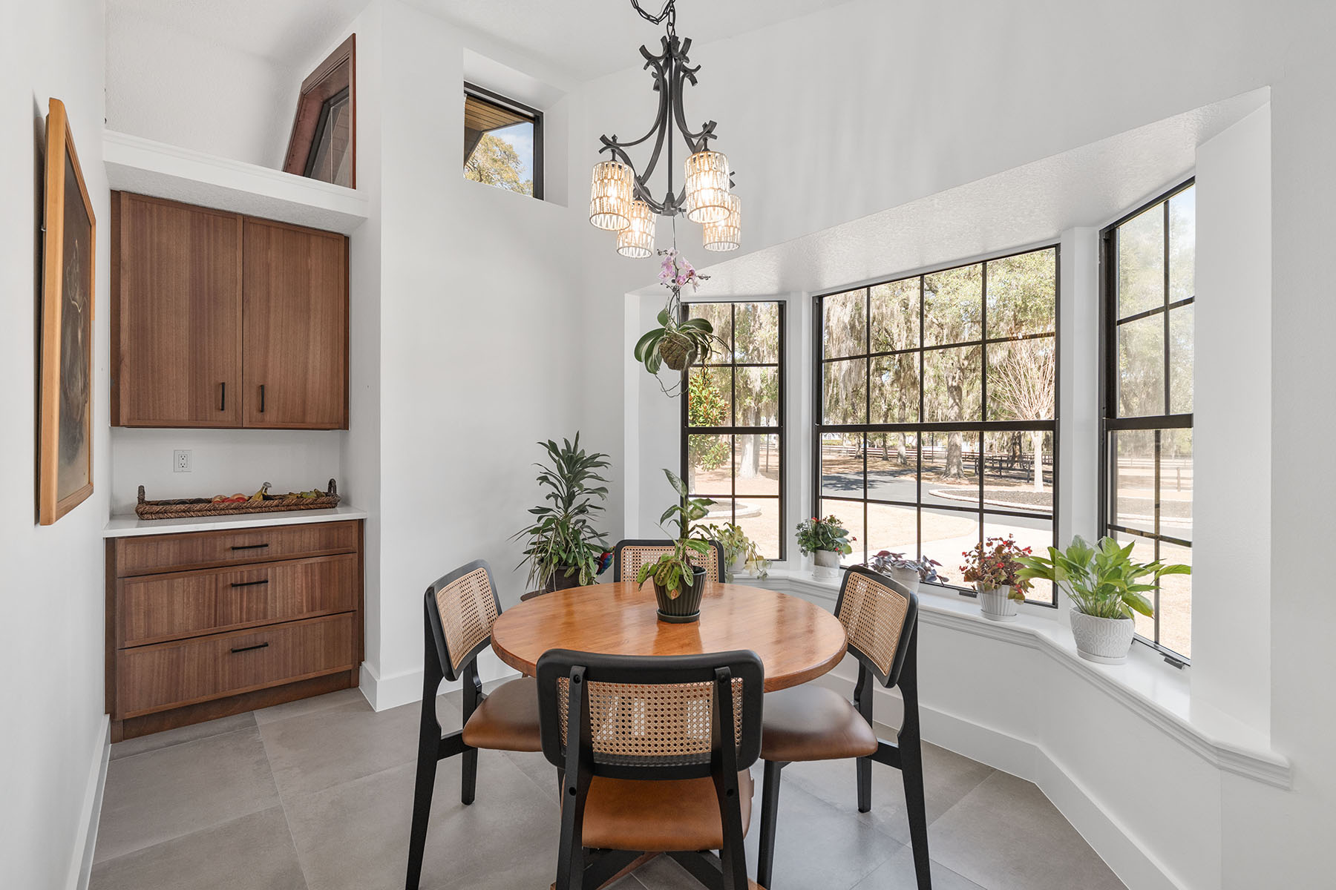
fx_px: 594
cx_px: 668
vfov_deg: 73.7
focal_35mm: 16
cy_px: 445
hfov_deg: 96.7
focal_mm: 16
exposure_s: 1/50
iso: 320
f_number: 7.1
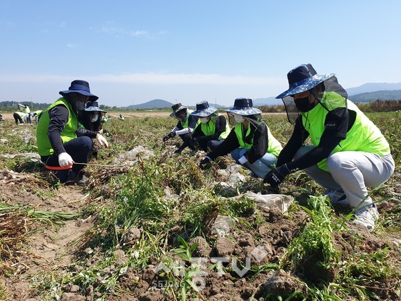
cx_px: 200
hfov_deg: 67.3
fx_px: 301
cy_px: 150
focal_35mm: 26
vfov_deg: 53.1
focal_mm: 4.3
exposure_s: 1/1179
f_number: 2.4
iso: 50
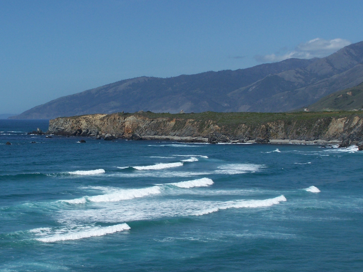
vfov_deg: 19.4
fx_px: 797
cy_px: 139
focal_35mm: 76
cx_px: 130
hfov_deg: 25.6
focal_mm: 9.8
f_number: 6.3
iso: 80
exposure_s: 1/750
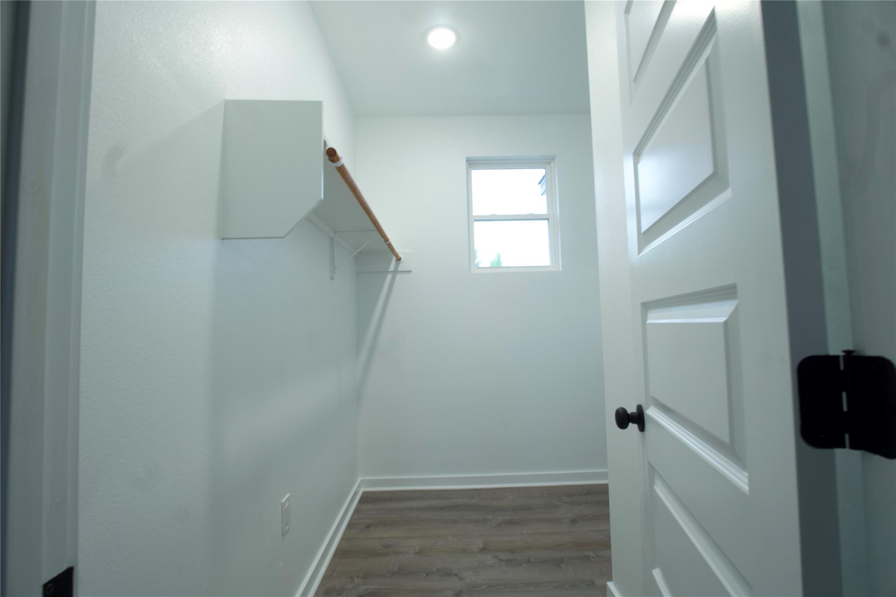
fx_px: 411
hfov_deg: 95.0
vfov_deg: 72.0
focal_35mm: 16
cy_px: 298
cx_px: 448
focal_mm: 11
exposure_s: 1/3
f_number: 8
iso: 100
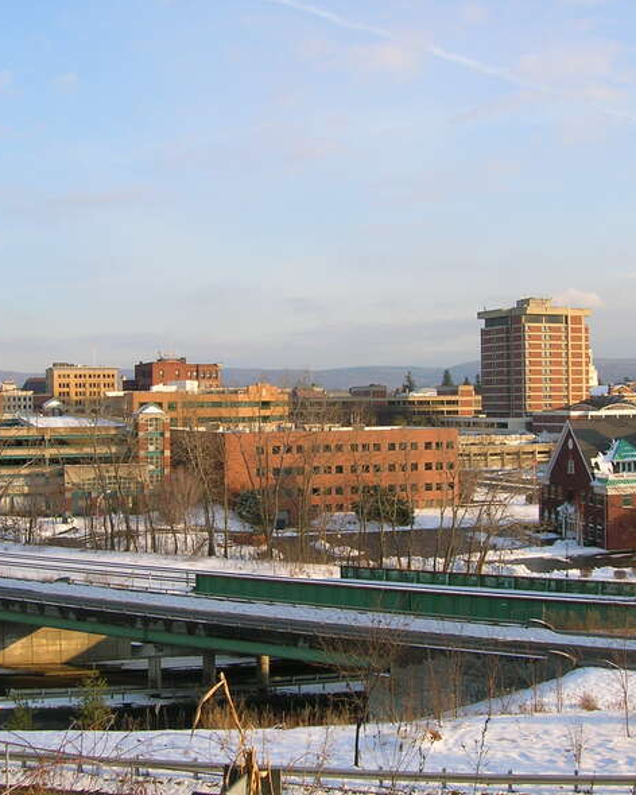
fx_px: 1059
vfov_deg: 41.2
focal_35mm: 45
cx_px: 283
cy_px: 401
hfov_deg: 33.4
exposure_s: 1/183
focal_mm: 5.7
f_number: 4.9
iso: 50
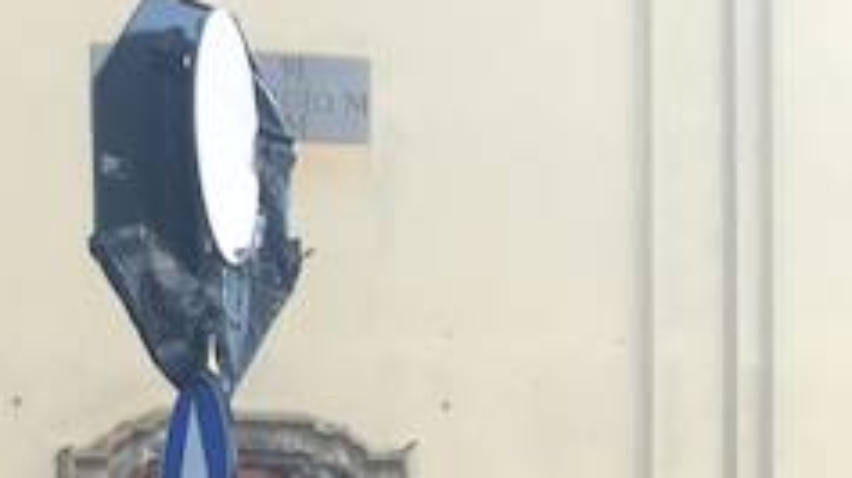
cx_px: -748
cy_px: 1030
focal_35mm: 120
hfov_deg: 15.1
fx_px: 2709
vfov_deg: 9.3
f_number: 2.2
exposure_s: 1/439
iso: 32
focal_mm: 4.15
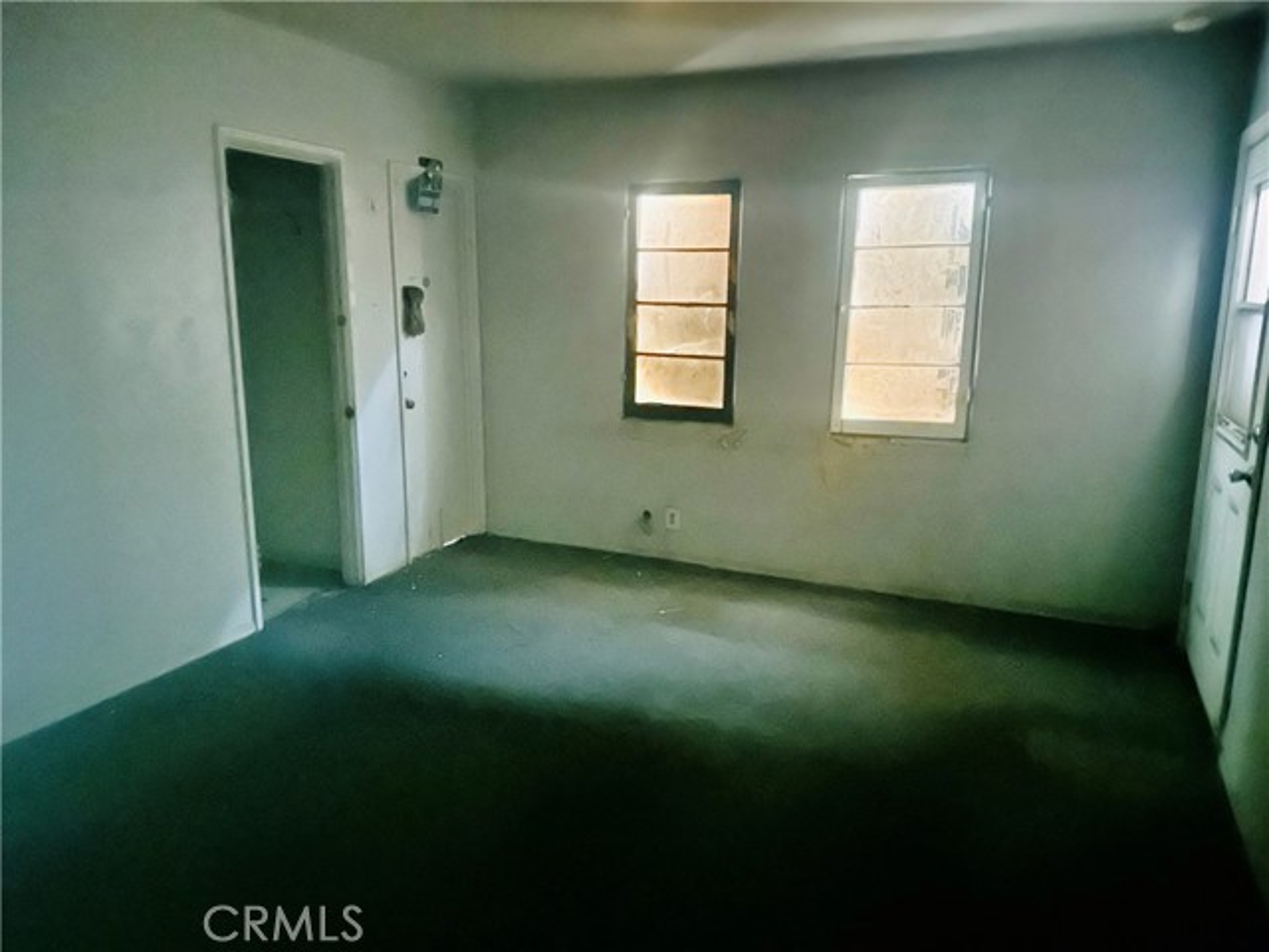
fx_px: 880
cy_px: 476
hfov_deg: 71.6
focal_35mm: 24
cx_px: 634
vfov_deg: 56.8
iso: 25000
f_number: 1.78
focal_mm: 6.86
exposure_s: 1/5
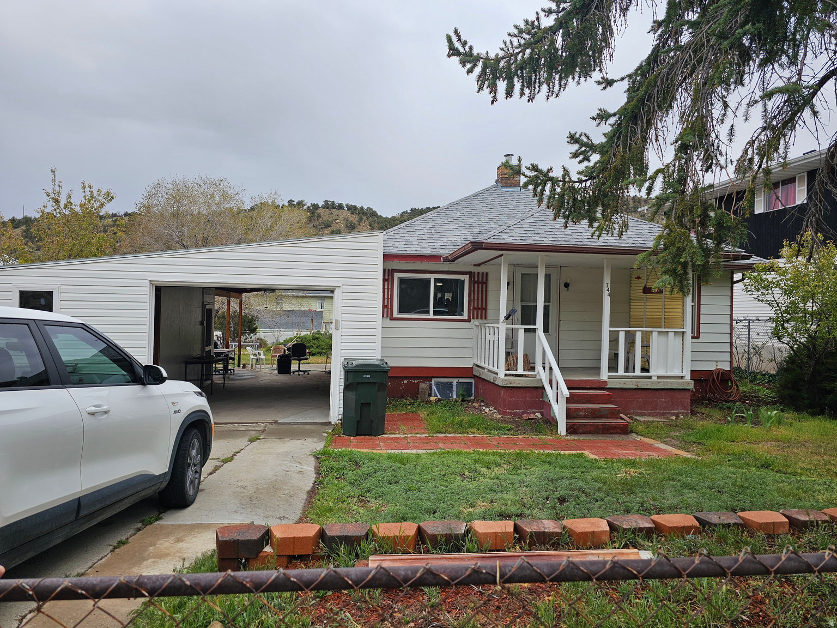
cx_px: 418
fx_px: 556
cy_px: 314
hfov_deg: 73.9
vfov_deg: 58.9
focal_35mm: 23
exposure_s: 1/329
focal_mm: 6.3
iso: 10
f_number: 1.7
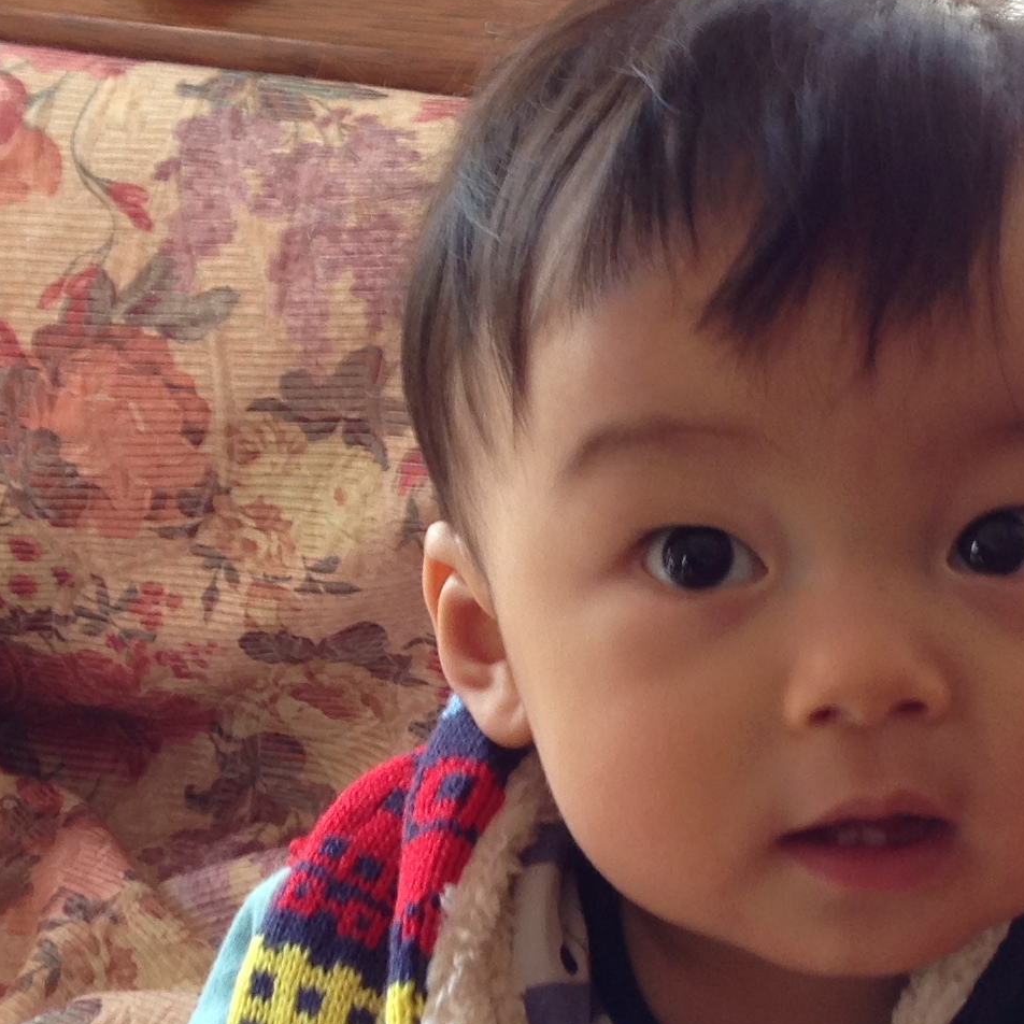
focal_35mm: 100
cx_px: 617
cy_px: 806
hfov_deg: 17.4
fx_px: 3347
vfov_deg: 17.3
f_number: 2.4
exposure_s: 1/30
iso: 50
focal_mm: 4.12
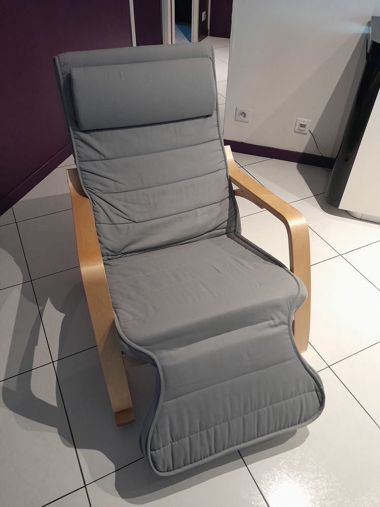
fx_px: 395
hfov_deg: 51.4
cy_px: 254
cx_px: 190
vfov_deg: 65.3
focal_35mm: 27
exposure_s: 1/33
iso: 400
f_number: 1.8
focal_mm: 4
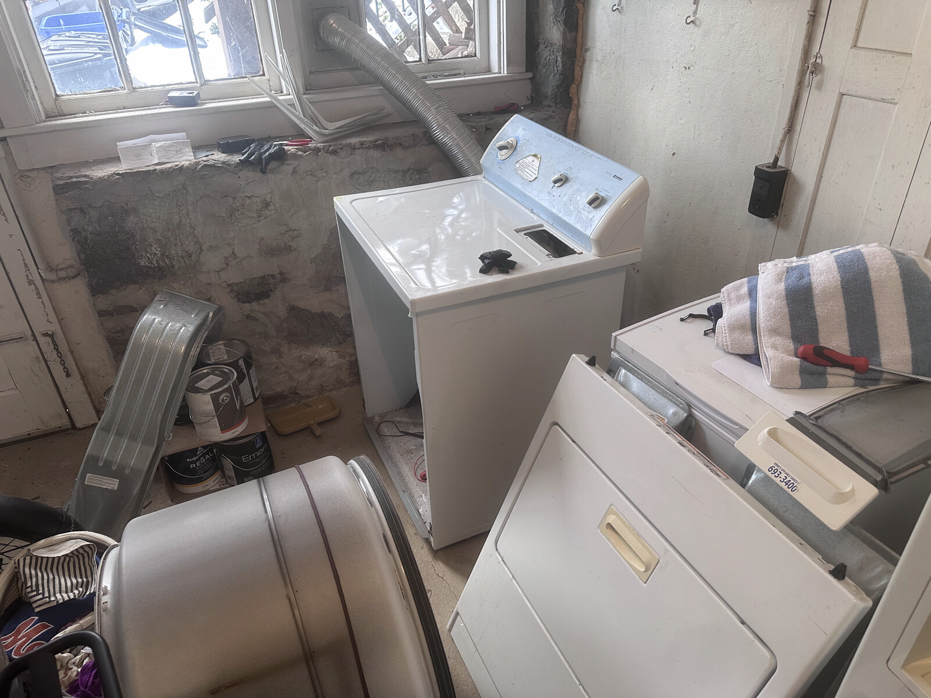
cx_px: 466
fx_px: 645
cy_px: 349
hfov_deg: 71.6
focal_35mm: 24
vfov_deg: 56.8
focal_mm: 6.86
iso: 200
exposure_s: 1/120
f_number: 1.78
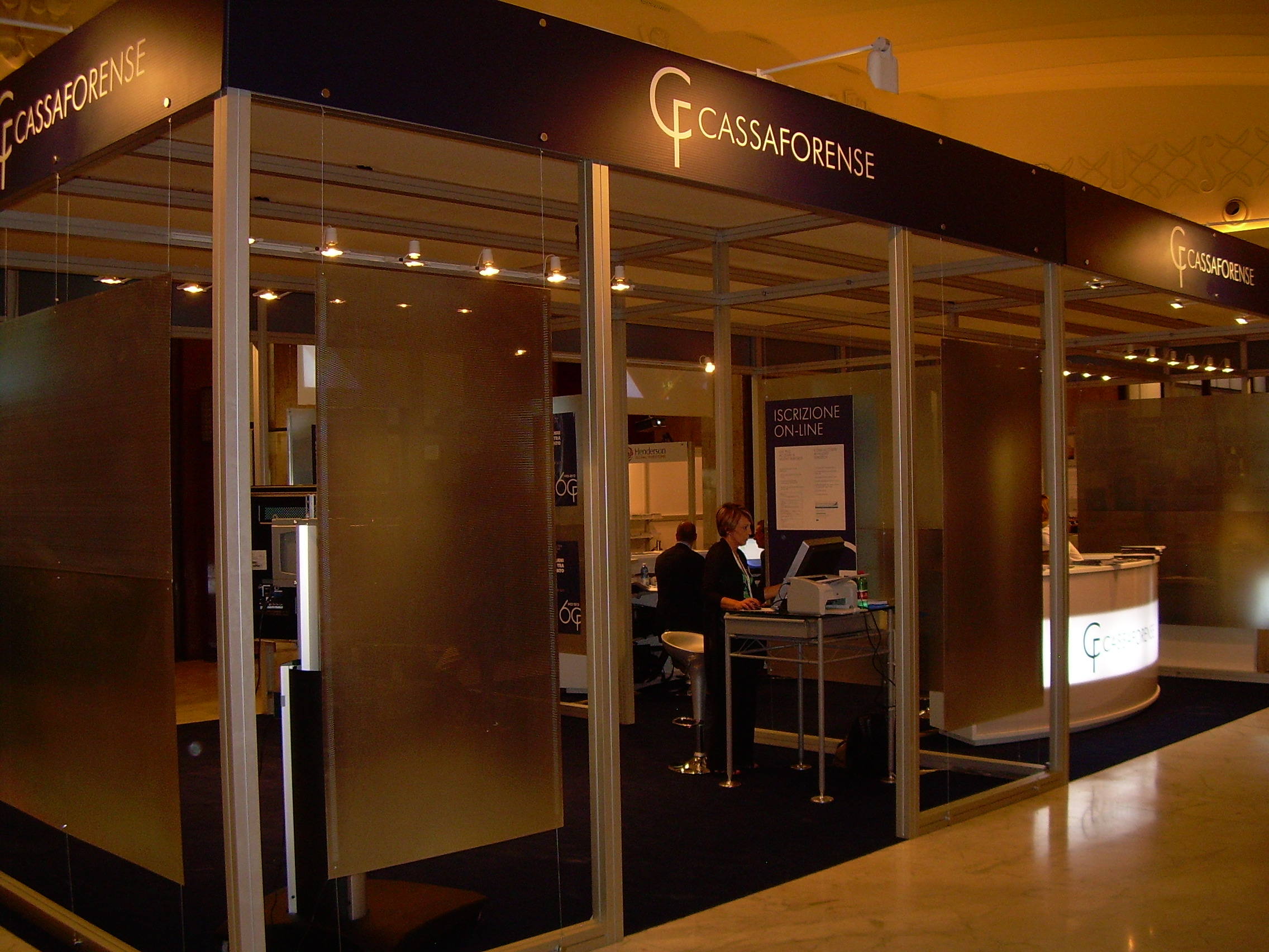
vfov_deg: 37.7
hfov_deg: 49.0
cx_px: 634
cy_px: 476
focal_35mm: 38
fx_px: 1393
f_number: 2.8
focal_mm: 6.3
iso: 130
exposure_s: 1/60
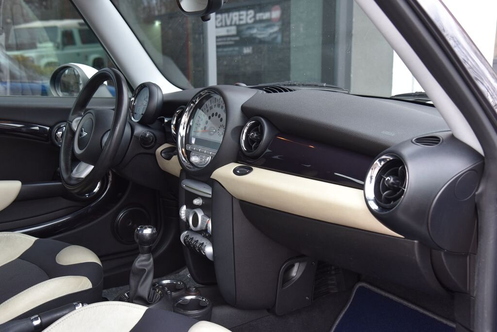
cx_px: 248
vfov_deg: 33.4
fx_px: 553
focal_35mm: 40
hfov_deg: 48.4
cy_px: 166
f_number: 4.5
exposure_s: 1/80
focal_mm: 40
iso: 500
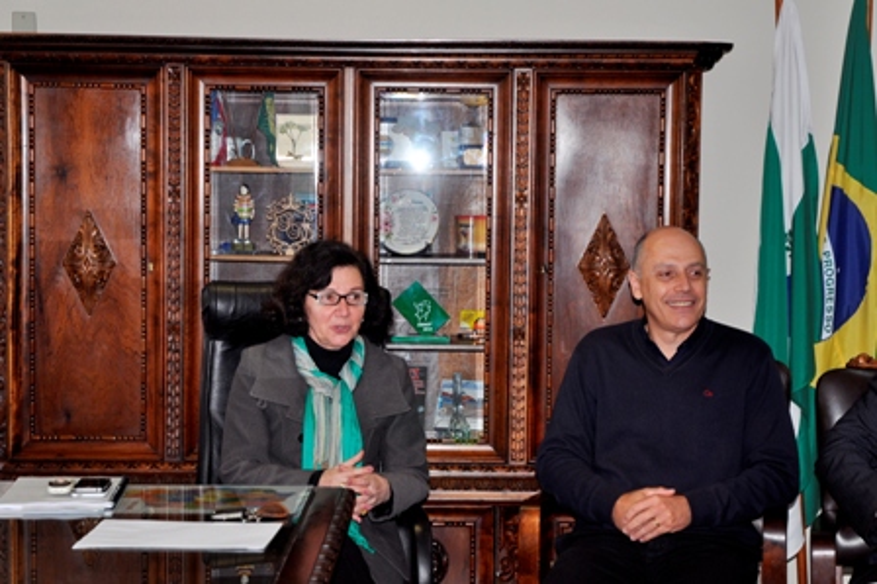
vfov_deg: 17.5
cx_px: 438
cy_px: 292
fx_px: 1899
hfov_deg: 26.0
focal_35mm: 78
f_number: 4.5
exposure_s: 1/60
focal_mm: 52
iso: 200
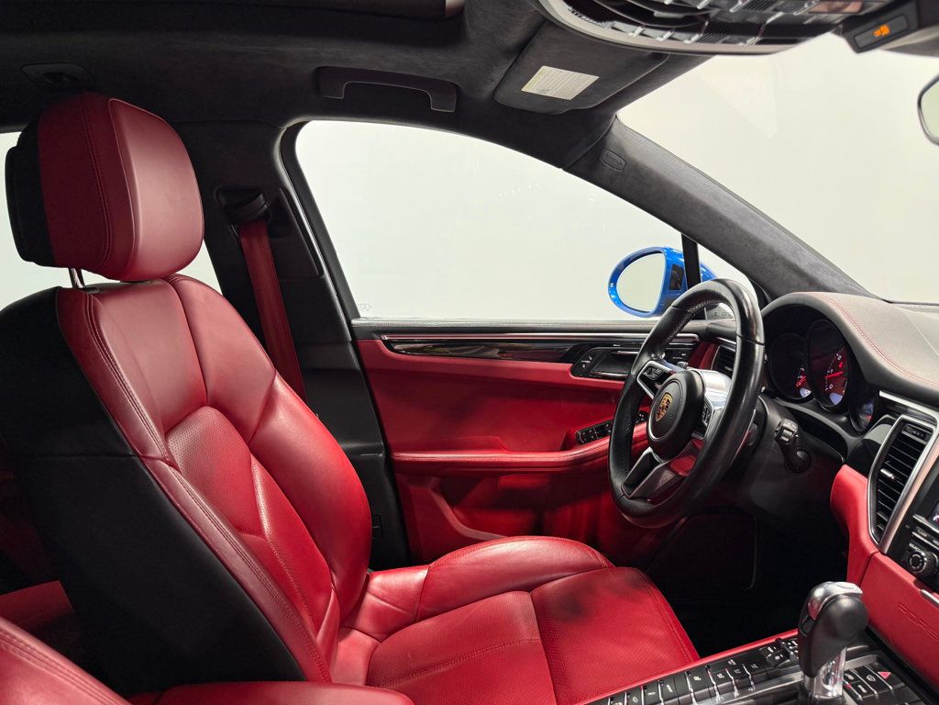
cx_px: 470
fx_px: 651
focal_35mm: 24
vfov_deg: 56.8
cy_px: 352
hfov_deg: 71.6
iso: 160
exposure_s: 1/120
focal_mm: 6.76
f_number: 1.78
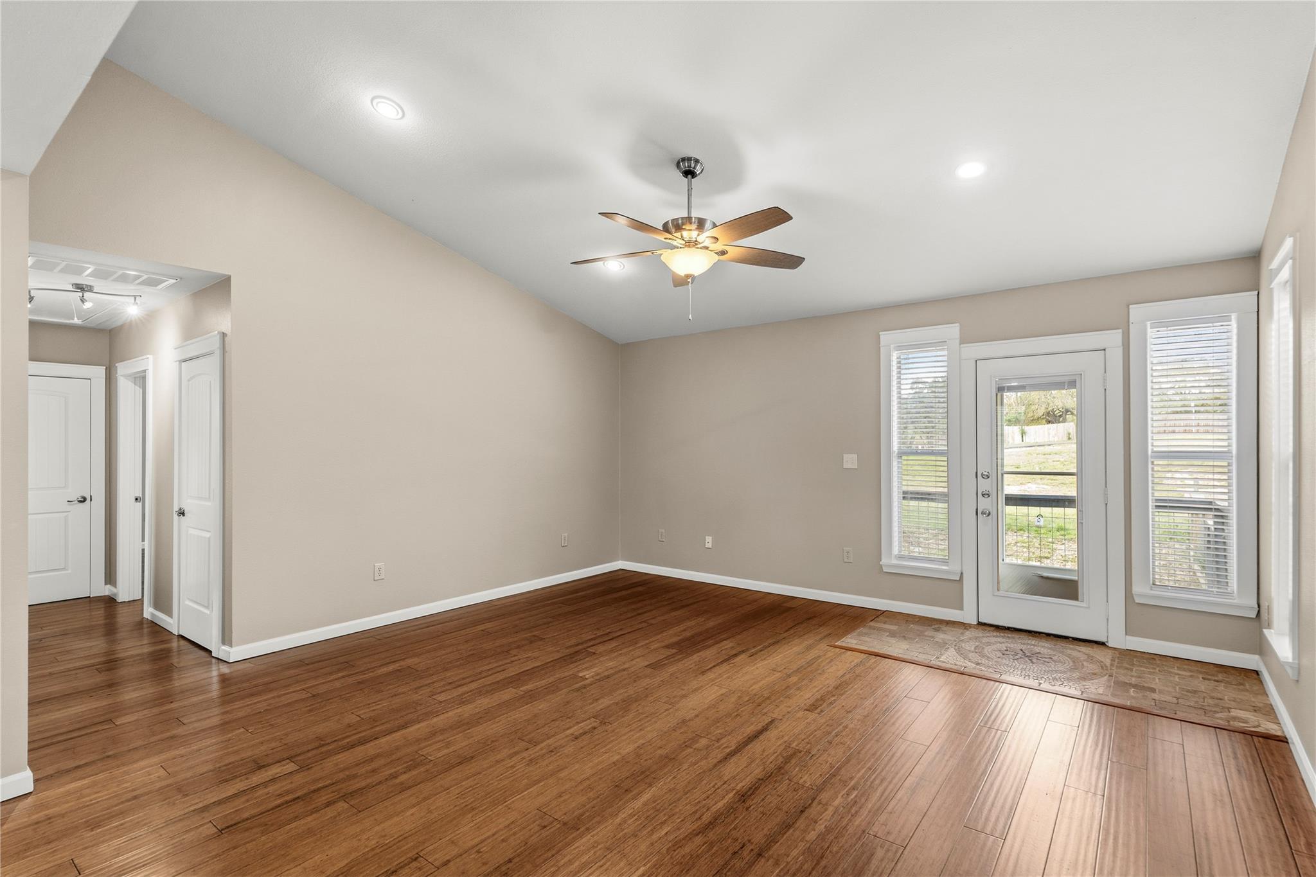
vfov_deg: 73.7
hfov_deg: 96.7
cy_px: 438
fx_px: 585
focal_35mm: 16
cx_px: 658
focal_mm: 16
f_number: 8
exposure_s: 1/10
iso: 250
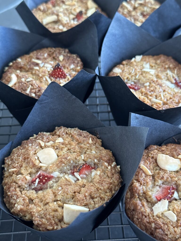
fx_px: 335
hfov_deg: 30.3
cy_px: 120
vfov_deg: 39.7
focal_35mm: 48
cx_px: 90
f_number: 1.78
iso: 250
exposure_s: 1/52
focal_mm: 6.86
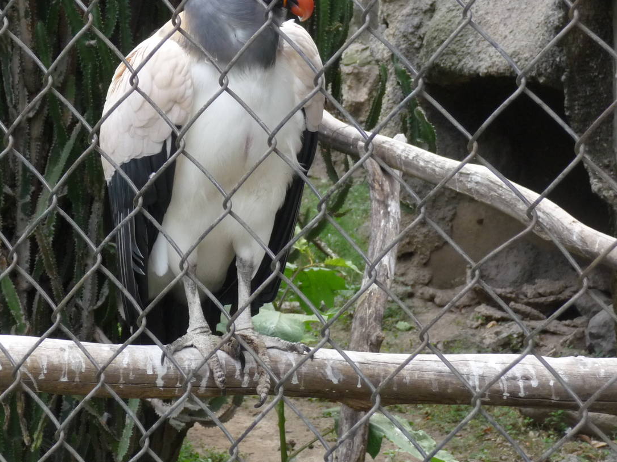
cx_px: 208
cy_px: 134
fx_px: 2210
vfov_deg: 11.9
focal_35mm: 124
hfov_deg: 15.9
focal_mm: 14.2
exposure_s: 1/160
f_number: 4.7
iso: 200
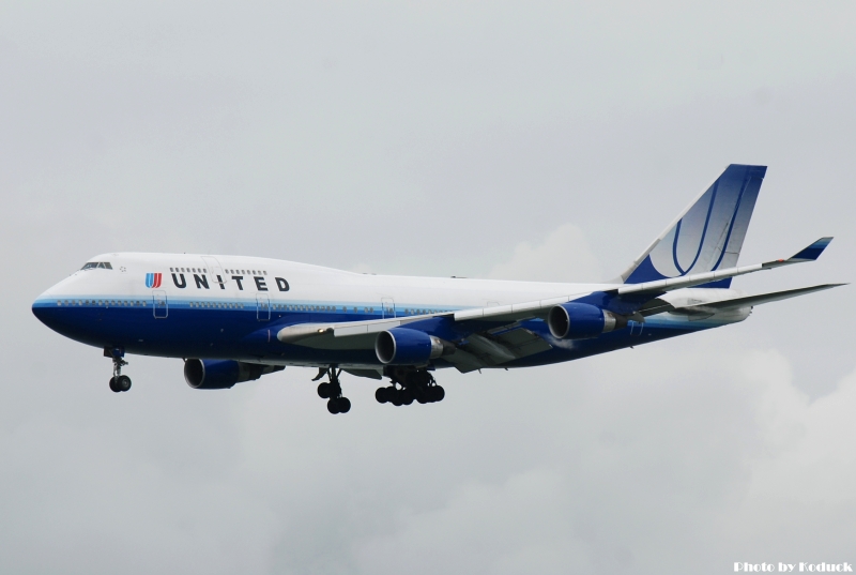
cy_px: 288
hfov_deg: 5.7
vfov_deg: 3.8
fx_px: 8577
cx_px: 428
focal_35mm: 360
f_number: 7.1
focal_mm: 240
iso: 200
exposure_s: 1/800
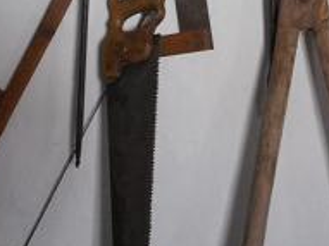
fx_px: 864
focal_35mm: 91
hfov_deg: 21.0
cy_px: -64
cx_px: 309
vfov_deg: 15.5
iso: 250
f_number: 4.2
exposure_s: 1/30
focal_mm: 6
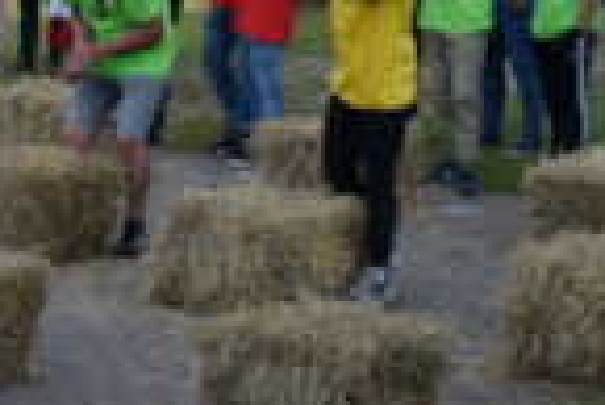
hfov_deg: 12.1
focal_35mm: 165
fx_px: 2779
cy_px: 123
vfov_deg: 8.3
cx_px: -184
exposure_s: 1/250
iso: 200
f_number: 8
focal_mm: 25
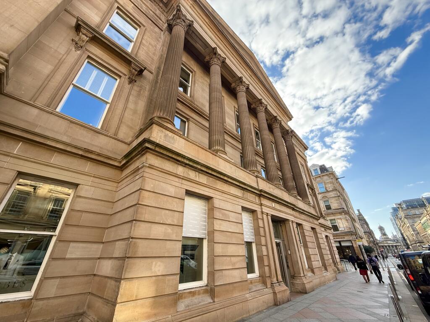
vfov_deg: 85.7
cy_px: 161
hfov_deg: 102.1
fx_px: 174
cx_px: 215
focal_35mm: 14
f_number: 2.2
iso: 64
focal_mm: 2.22
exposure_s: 1/245
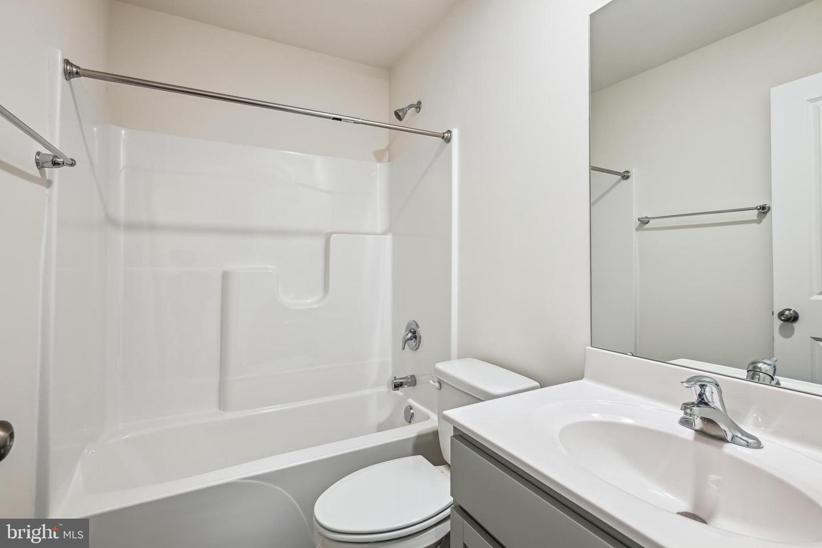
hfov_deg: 95.0
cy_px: 274
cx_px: 411
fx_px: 377
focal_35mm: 16
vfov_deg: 72.1
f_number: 8
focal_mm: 16.5
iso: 360
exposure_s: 1/15
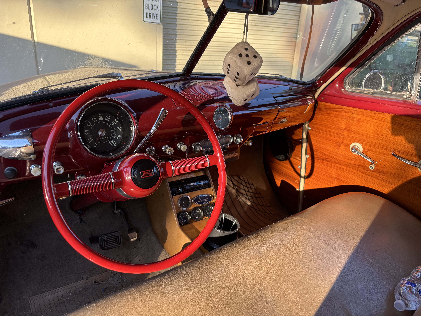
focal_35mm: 26
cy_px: 158
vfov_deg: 53.1
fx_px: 316
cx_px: 210
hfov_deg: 67.3
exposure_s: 1/176
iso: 40
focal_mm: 5.96
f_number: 1.6
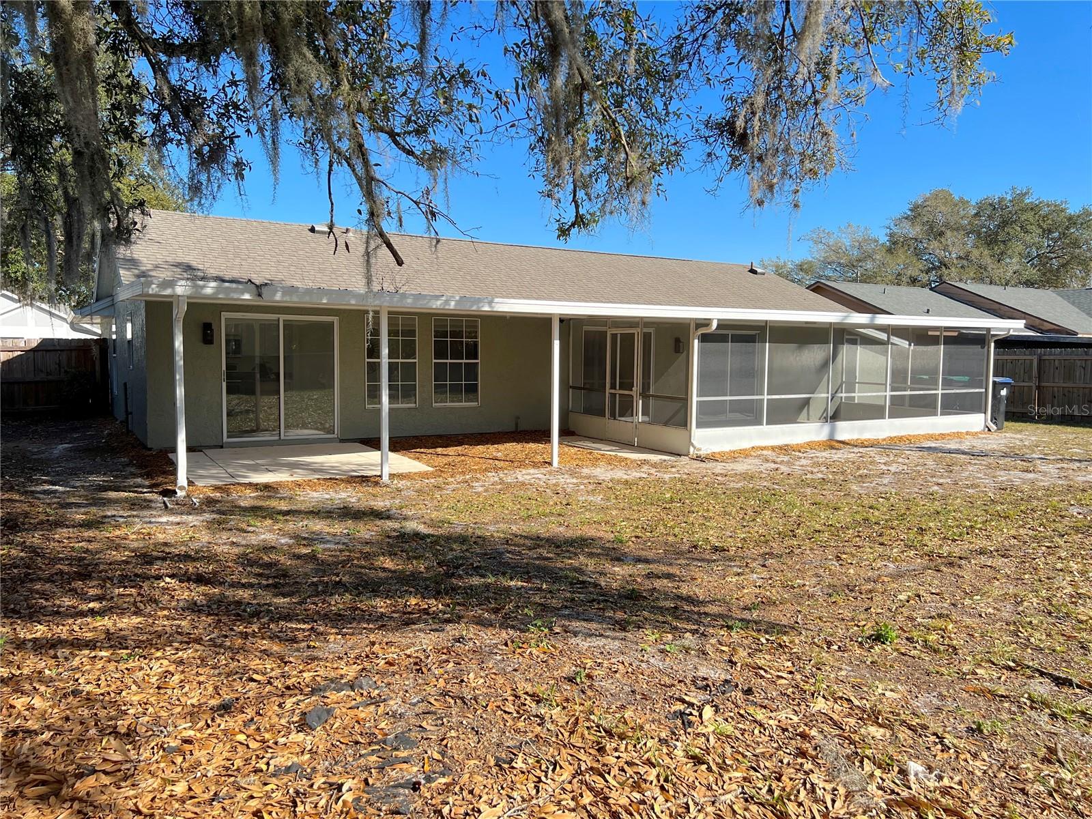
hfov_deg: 67.3
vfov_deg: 53.1
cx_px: 546
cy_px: 410
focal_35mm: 26
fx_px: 820
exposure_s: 1/2994
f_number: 1.5
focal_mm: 5.7
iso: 50
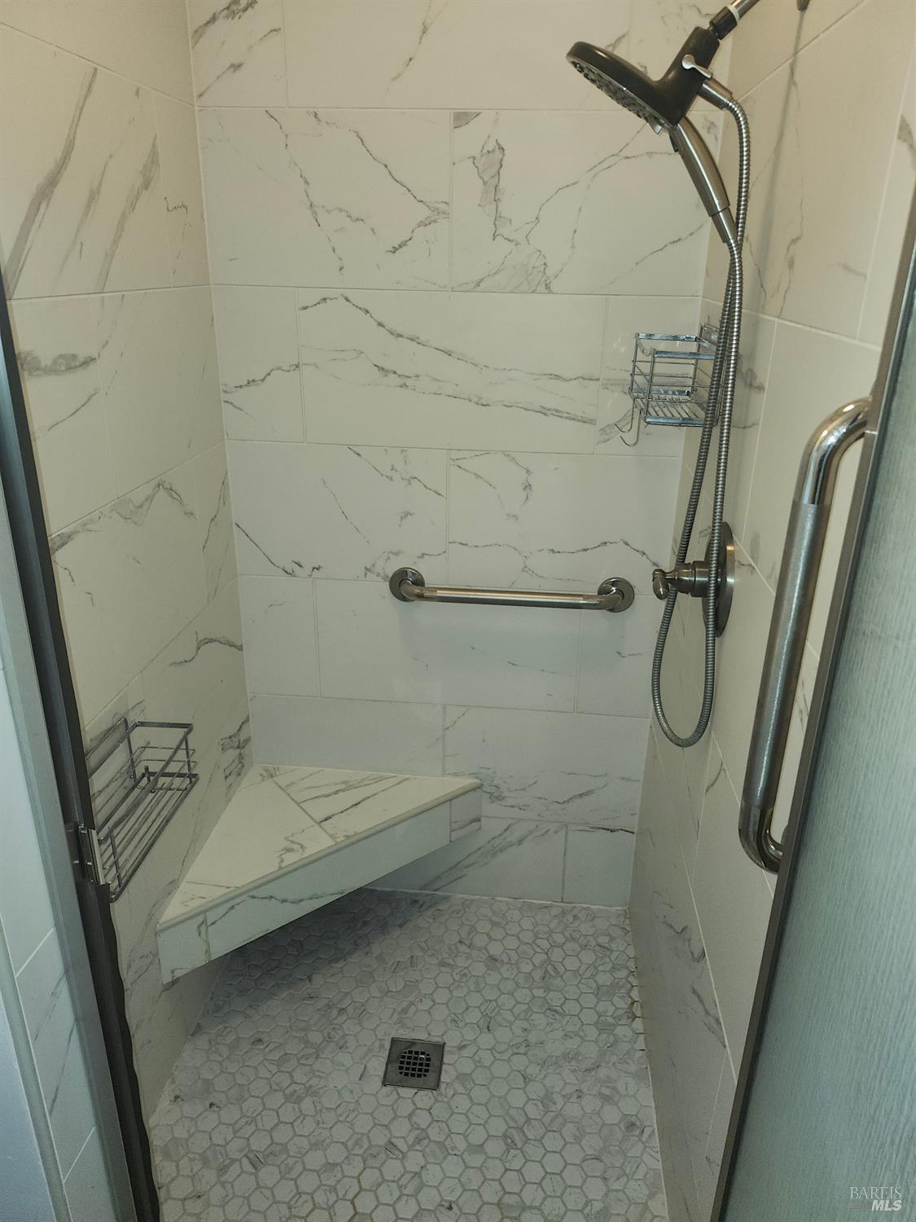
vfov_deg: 73.9
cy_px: 611
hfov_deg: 58.9
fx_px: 811
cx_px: 458
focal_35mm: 23
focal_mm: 5.54
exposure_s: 1/40
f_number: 1.8
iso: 100
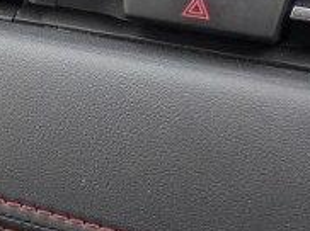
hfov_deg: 17.9
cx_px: 100
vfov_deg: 12.8
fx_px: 984
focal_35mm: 110
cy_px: -100
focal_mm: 5.43
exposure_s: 1/464
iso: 49
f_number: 1.89
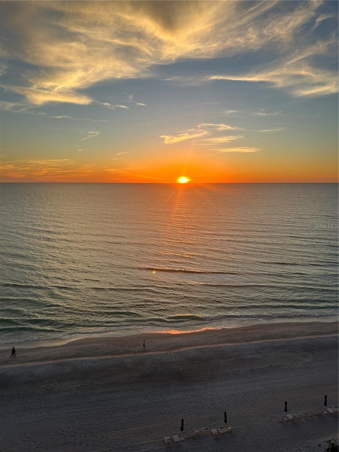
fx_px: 339
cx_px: 170
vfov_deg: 67.3
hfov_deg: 53.1
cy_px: 226
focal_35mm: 26
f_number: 1.5
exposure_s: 1/1779
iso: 50
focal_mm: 5.7
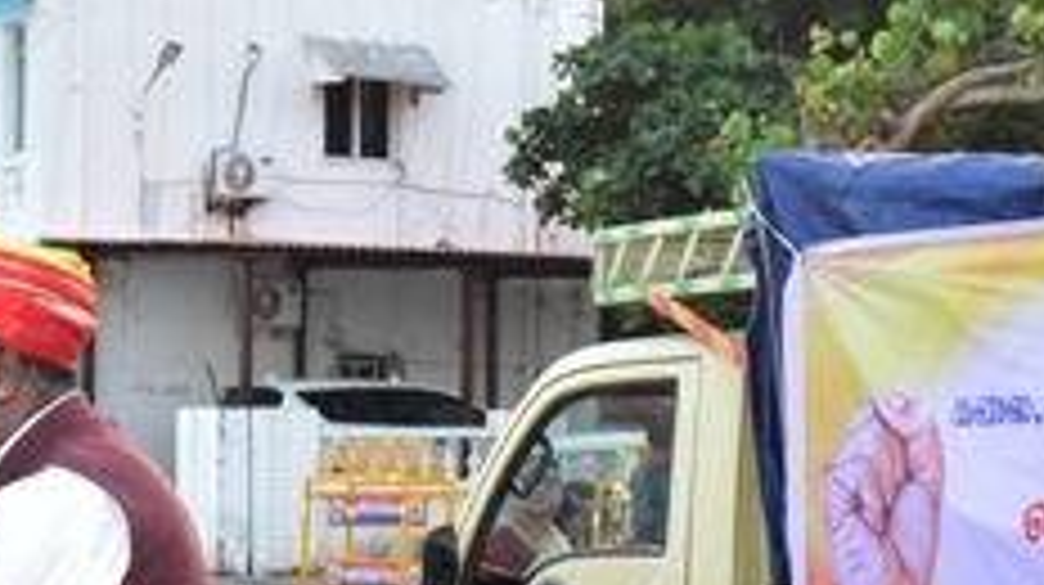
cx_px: 292
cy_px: 448
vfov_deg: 11.1
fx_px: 2999
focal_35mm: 108
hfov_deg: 19.6
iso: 1250
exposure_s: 1/100
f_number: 10
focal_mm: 25
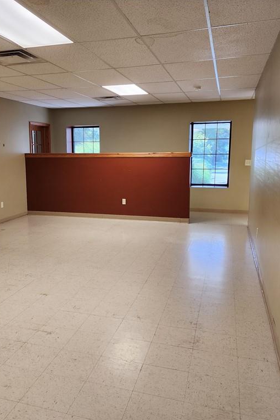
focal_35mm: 32
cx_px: 98
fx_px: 373
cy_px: 210
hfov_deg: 40.7
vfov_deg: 58.7
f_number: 1.8
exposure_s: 1/120
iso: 160
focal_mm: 6.4
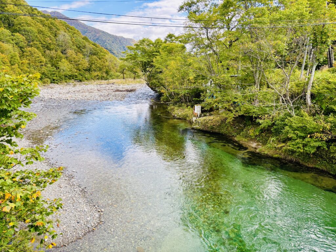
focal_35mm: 26
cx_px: 168
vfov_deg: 53.1
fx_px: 252
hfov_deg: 67.3
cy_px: 126
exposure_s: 1/594
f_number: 1.6
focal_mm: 5.96
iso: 50
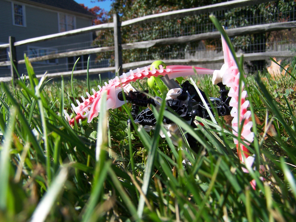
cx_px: 148
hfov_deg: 49.0
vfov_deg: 37.7
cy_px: 111
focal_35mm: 38
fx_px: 325
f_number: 4
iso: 80
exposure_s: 1/640
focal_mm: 6.3
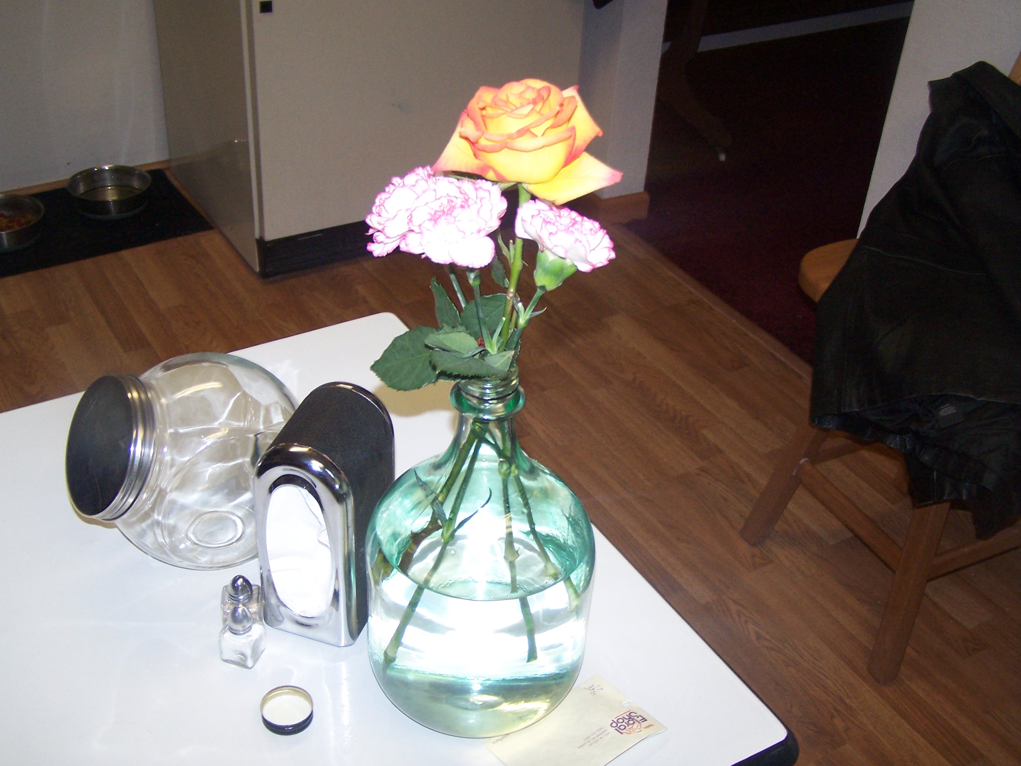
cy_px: 383
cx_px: 510
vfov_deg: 36.0
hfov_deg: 46.8
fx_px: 1180
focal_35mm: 40
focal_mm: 6.7
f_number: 2.8
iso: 140
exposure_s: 1/60
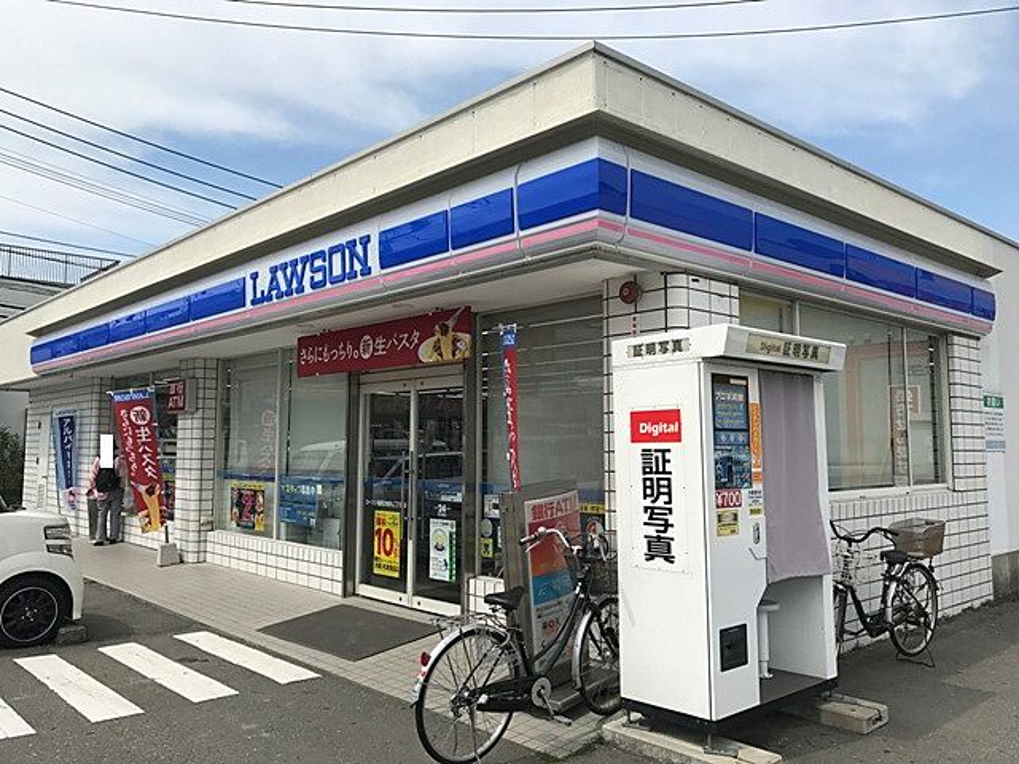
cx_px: 510
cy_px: 382
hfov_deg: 63.4
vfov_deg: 49.7
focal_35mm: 28
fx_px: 824
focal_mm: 3.99
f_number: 1.8
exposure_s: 1/3195
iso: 20
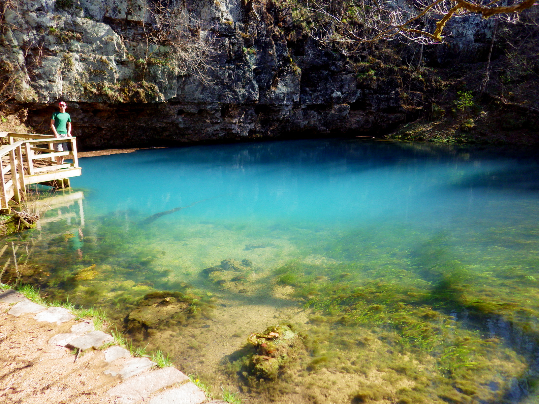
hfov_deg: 69.4
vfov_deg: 54.9
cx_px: 270
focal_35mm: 25
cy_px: 202
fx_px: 389
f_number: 2
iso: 250
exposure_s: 1/1000
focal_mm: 4.5
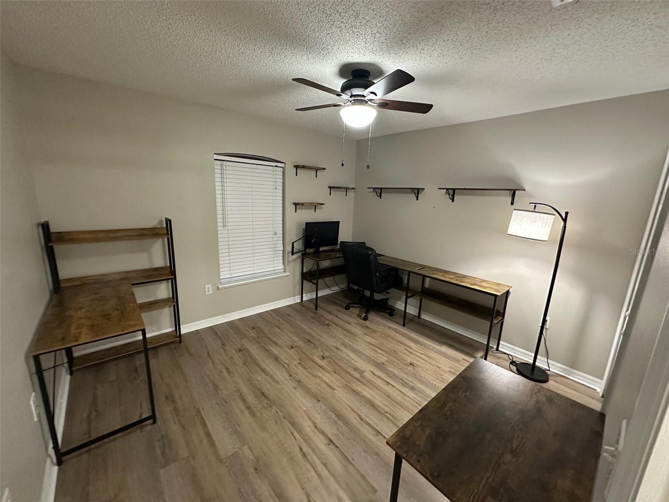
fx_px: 271
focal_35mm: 14
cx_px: 334
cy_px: 251
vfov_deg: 85.7
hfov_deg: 102.1
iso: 1000
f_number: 2.2
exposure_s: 1/60
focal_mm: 2.22
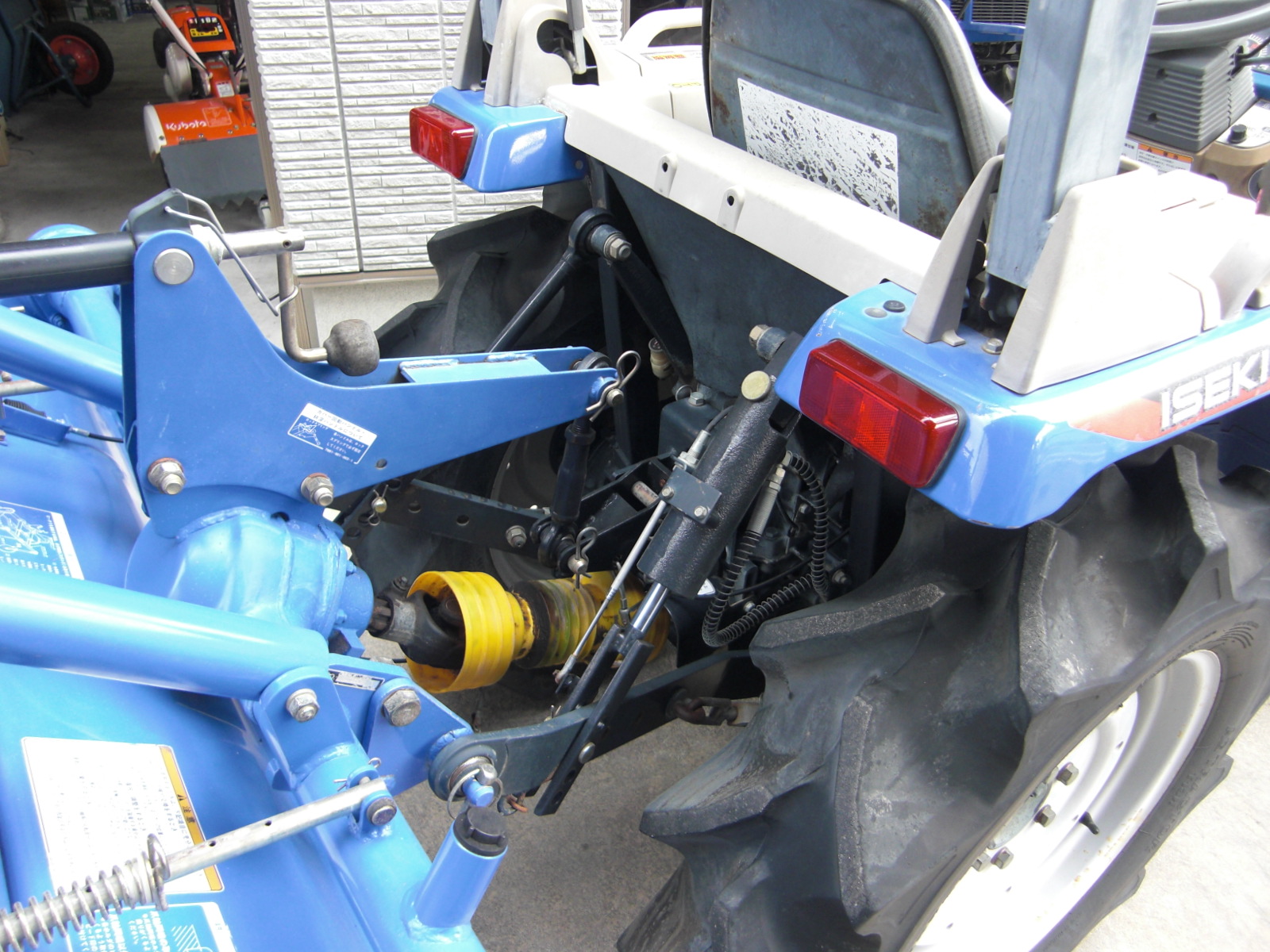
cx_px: 635
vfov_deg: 49.7
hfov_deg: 63.4
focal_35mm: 28
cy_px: 476
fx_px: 1027
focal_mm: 4.9
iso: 100
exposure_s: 1/60
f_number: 2.6
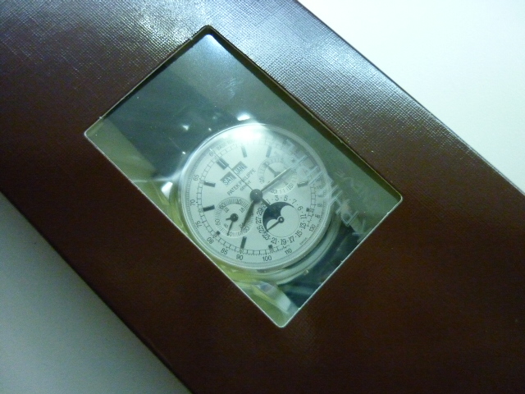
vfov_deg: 42.9
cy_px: 197
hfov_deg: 55.4
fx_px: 500
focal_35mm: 33
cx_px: 262
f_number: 2.8
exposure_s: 1/50
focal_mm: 5.5
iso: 800
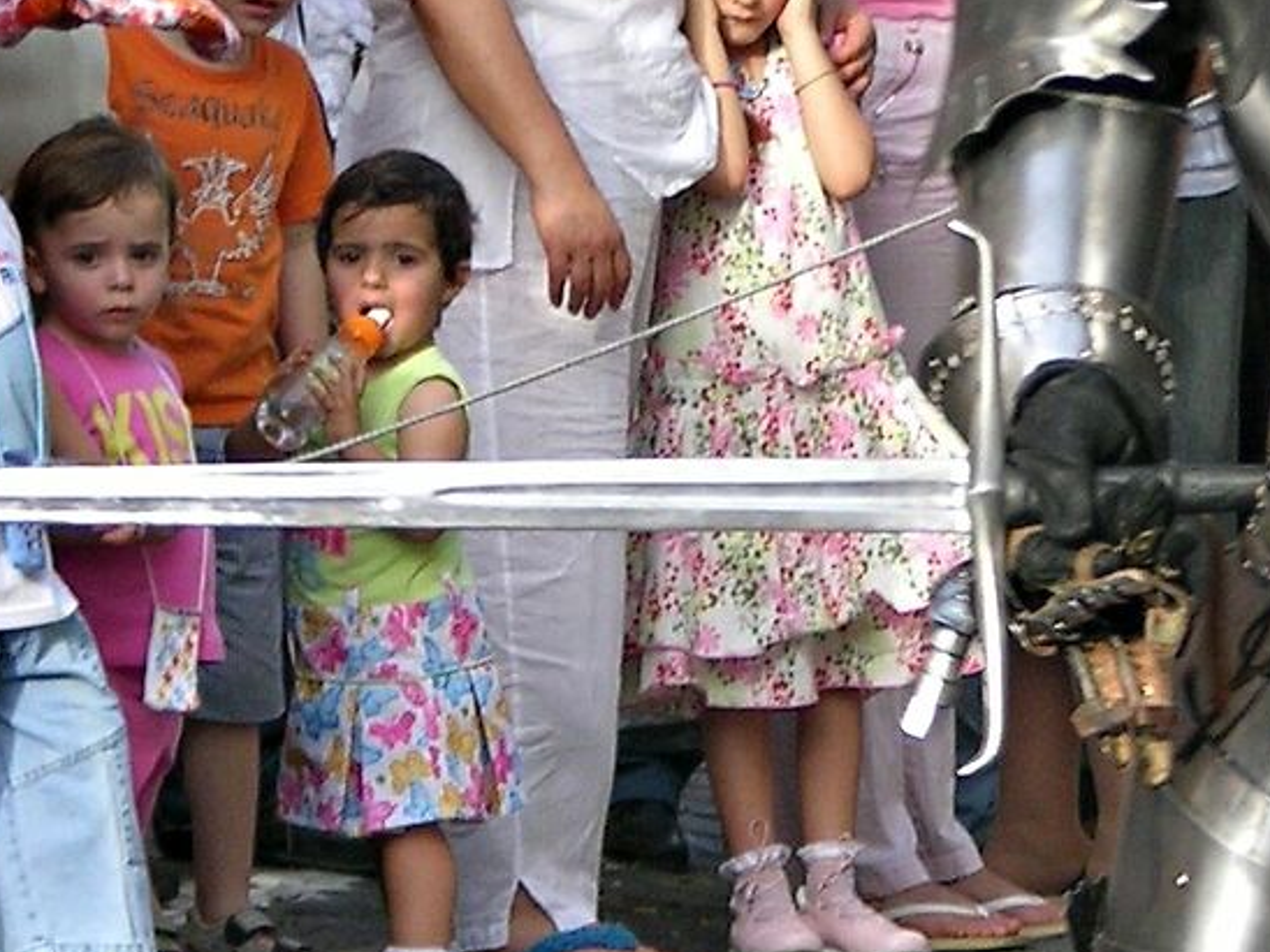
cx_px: 895
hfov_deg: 3.5
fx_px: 20876
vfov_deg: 2.6
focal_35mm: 569
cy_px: 774
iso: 50
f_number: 3.8
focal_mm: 31.9
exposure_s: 1/106
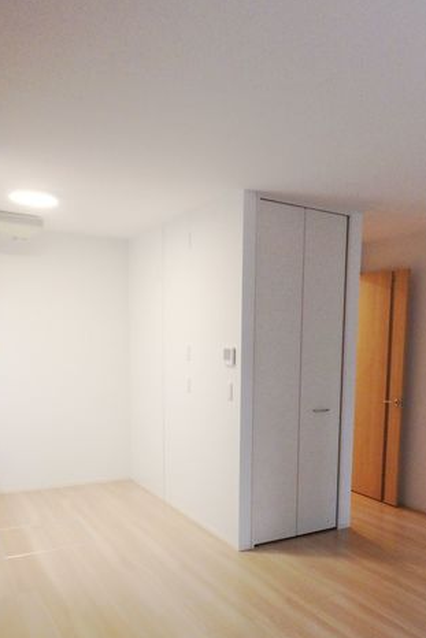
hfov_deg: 43.2
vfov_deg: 60.3
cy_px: 430
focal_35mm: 30
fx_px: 532
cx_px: 271
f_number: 3.5
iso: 400
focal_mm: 3.7
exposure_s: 1/30
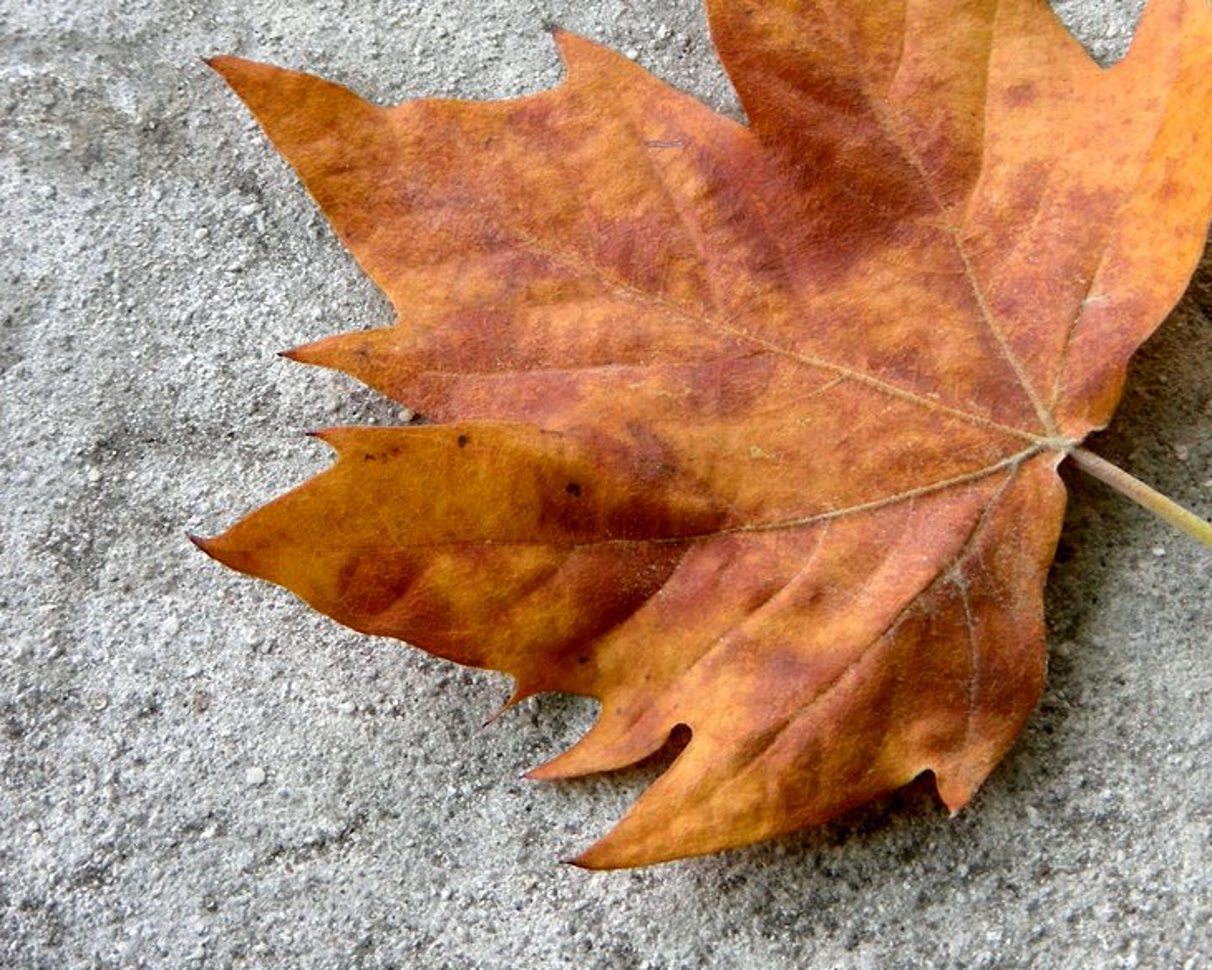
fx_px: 6278
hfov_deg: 11.0
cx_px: 816
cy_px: 345
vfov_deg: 8.8
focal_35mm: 175
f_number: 3.5
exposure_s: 1/138
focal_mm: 21.3
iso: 50
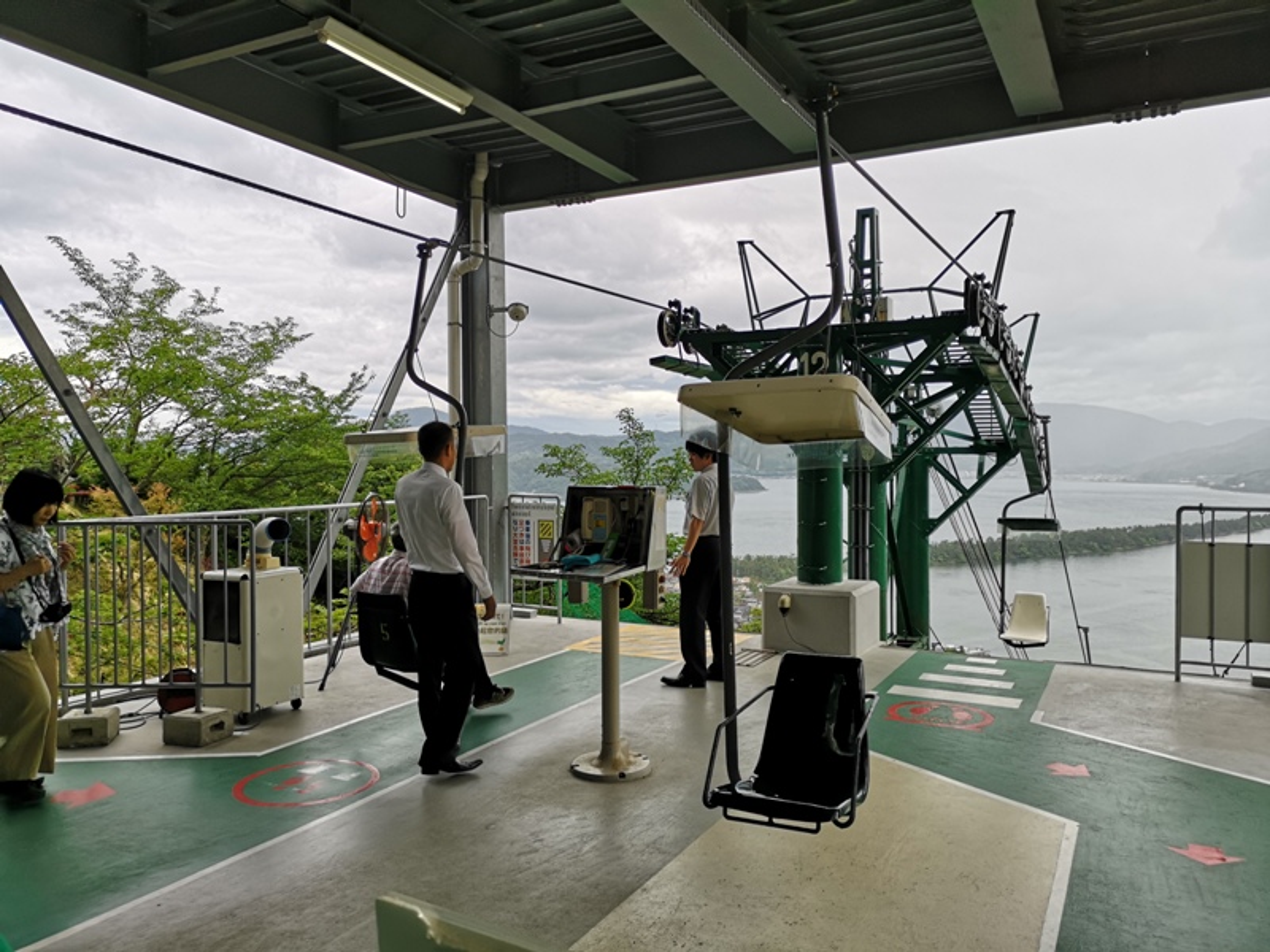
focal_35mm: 27
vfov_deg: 51.4
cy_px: 476
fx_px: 991
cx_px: 635
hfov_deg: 65.3
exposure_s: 1/1058
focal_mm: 3.95
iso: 50
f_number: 1.8
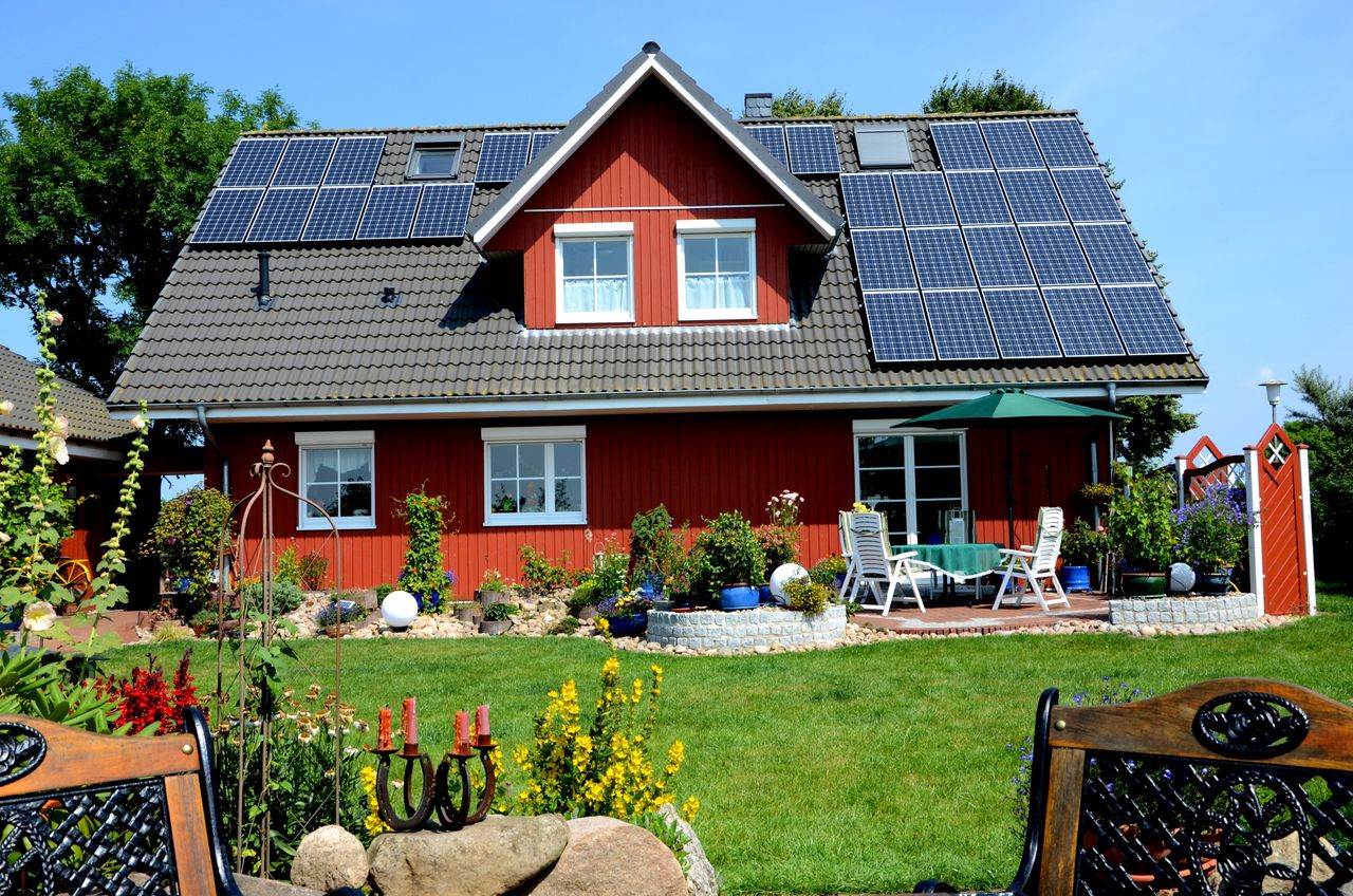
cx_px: 676
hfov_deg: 53.2
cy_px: 448
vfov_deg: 36.7
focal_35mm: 36
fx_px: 1350
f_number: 11
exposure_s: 1/200
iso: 200
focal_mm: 24
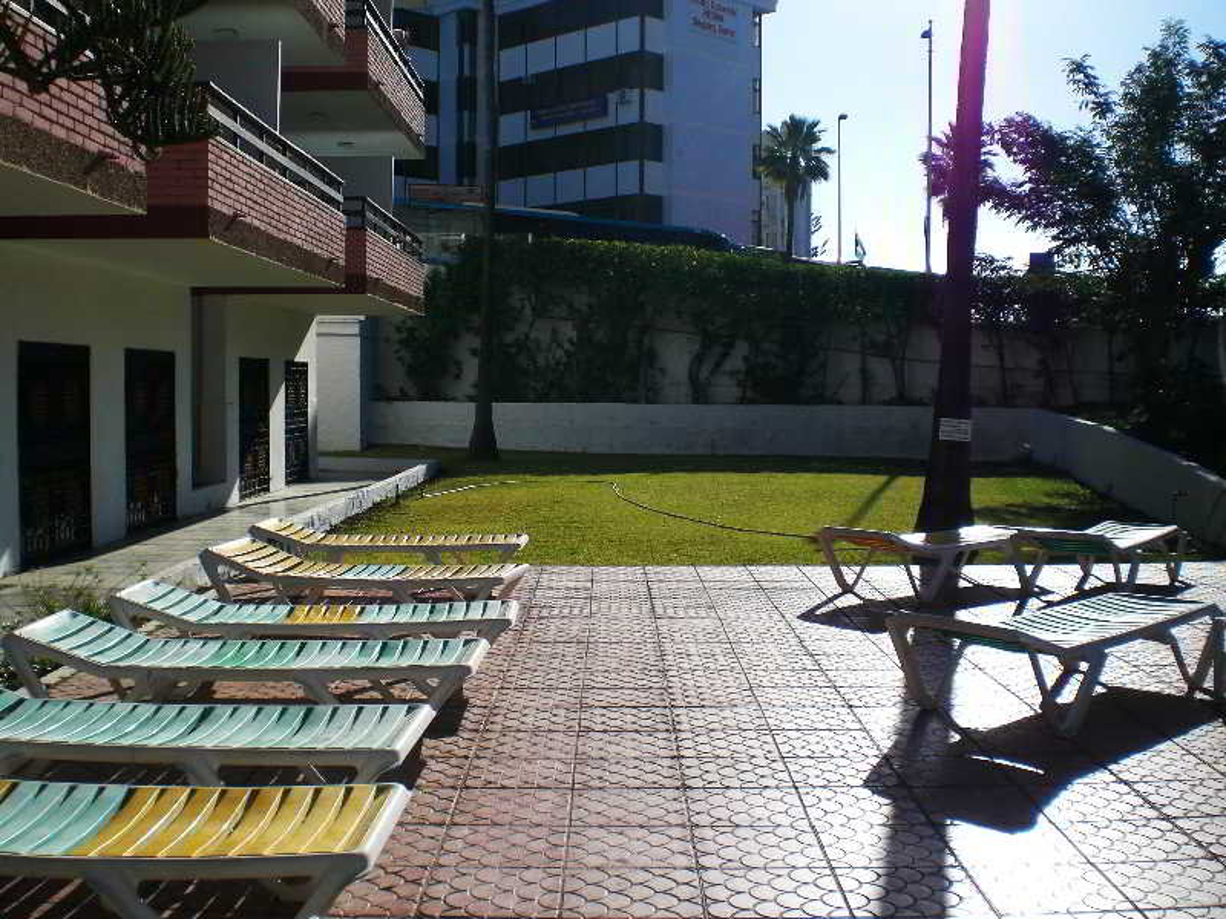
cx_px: 613
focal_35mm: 38
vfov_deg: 37.7
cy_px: 460
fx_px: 1346
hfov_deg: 49.0
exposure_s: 1/1000
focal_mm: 6.3
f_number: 4.4
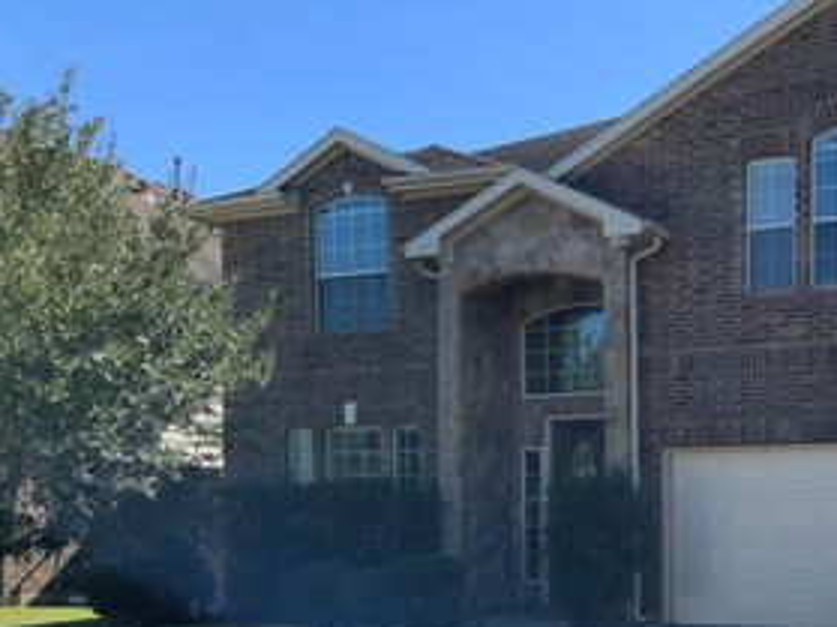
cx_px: 627
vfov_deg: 27.2
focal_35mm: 52
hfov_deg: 36.0
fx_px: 1257
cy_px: 536
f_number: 1.8
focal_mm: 3
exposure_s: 1/1279
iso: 16
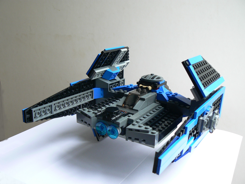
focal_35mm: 36
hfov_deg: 51.4
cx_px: 122
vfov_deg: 39.7
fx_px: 255
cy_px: 92
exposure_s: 1/30
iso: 80
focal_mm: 6
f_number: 2.8
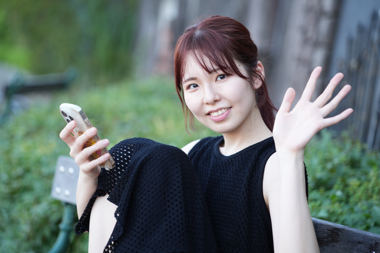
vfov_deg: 13.0
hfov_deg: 19.5
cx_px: 190
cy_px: 126
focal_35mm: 105
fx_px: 1108
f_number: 2.8
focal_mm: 105
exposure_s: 1/400
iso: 400
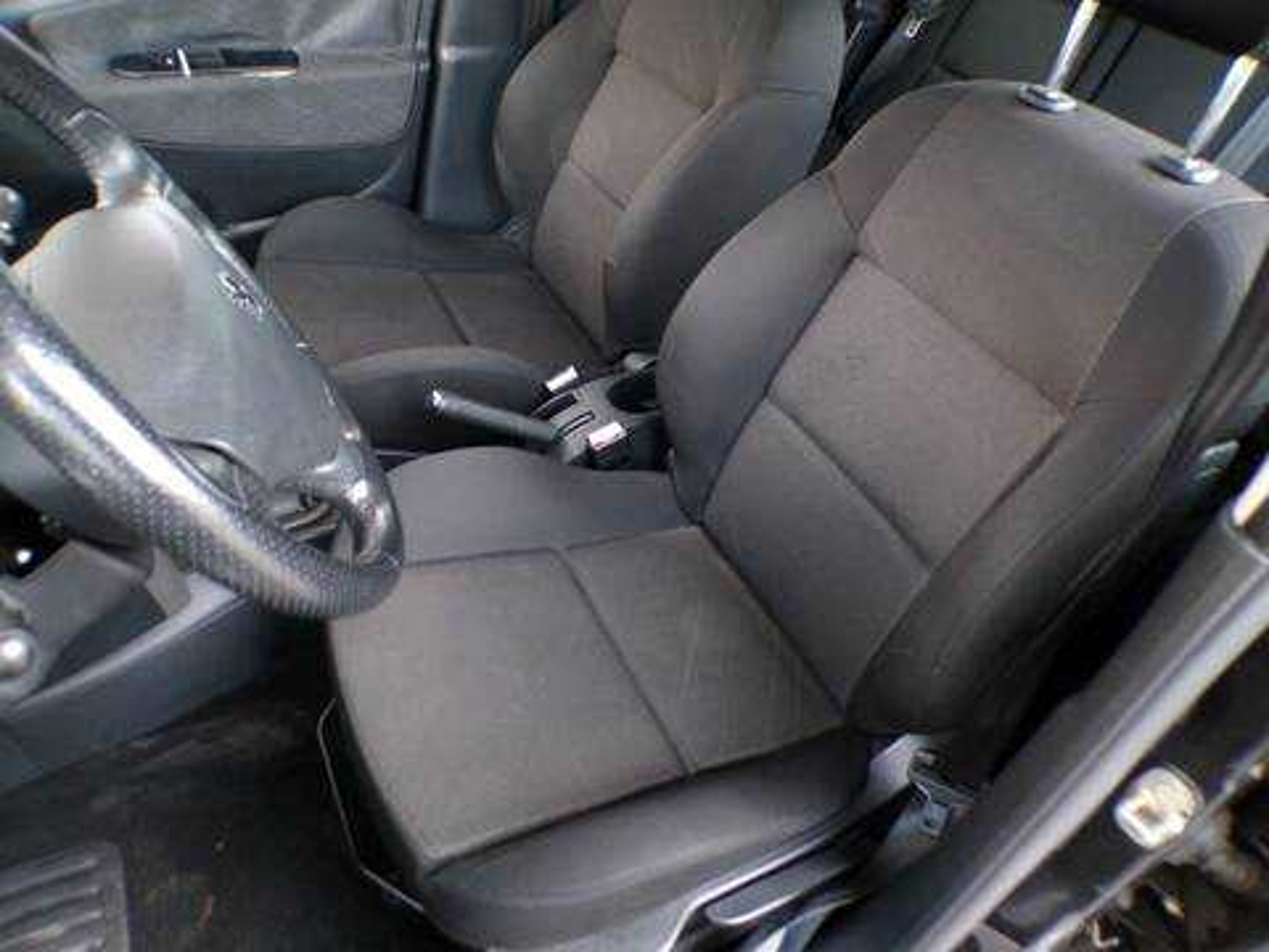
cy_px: 476
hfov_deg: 71.6
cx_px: 634
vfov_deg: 56.8
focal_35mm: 24
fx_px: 880
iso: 315
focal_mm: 4.3
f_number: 3
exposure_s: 1/17
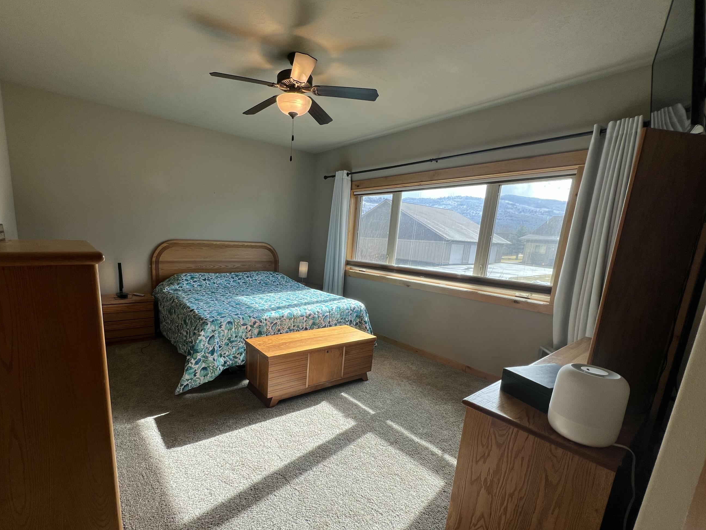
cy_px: 303
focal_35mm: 15
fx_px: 306
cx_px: 304
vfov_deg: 81.3
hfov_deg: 97.5
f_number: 1.8
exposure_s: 1/143
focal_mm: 1.57
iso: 32
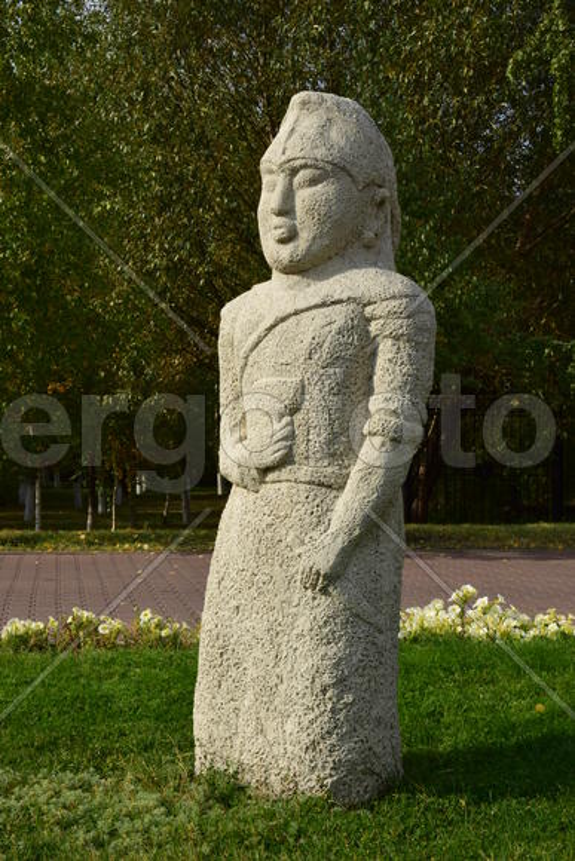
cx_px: 288
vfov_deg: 35.0
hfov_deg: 23.8
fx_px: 1365
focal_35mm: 57
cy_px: 430
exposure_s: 1/80
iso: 100
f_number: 16
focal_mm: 38
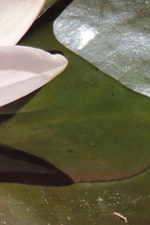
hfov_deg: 0.6
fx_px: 14701
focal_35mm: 2356
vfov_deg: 0.9
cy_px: -5
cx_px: -332
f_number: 4.8
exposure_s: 1/640
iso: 100
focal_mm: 71.3
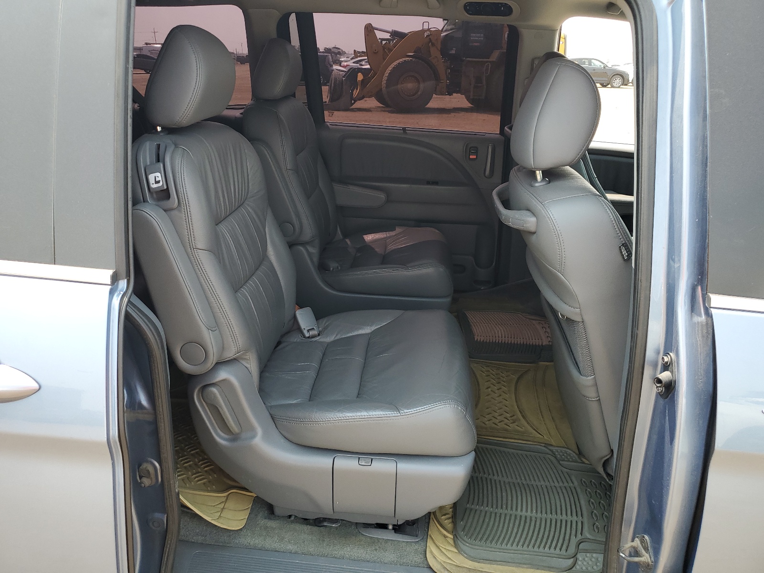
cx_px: 382
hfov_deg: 67.3
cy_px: 286
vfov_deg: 53.1
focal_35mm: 26
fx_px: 574
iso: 50
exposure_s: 1/417
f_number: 1.5
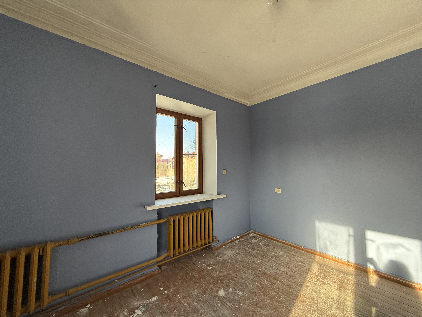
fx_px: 171
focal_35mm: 14
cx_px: 211
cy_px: 158
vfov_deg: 85.7
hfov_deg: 102.1
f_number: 2.2
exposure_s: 1/120
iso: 64
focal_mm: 2.22
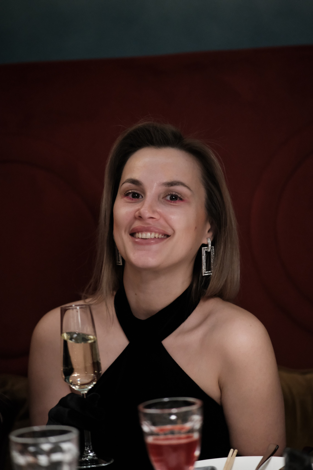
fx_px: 1669
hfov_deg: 10.7
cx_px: 156
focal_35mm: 128
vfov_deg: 16.0
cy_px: 235
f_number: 1.8
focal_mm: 85
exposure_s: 1/125
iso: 4000
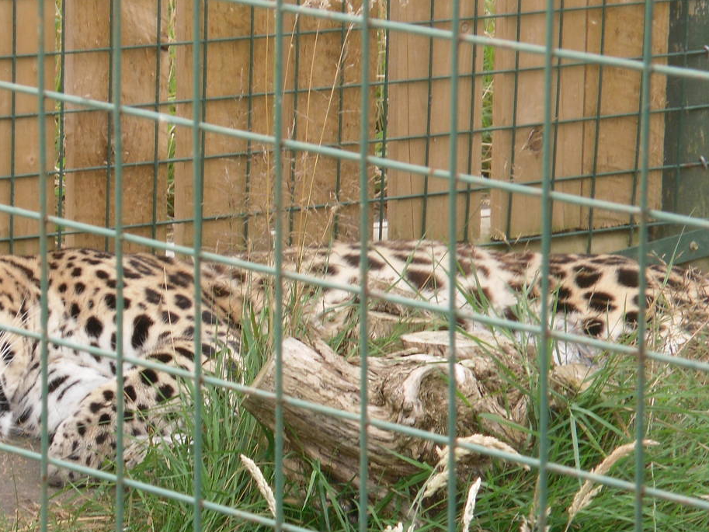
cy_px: 374
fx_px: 5920
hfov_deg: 6.8
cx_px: 204
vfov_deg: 5.1
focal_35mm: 289
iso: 80
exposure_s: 1/90
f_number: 5.5
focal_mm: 29.43
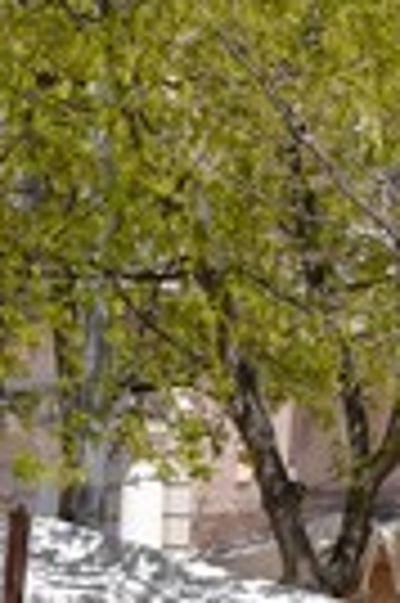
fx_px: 4623
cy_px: 0
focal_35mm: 277
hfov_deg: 4.9
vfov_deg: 7.4
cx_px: 360
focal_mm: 55
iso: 100
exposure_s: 1/320
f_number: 8
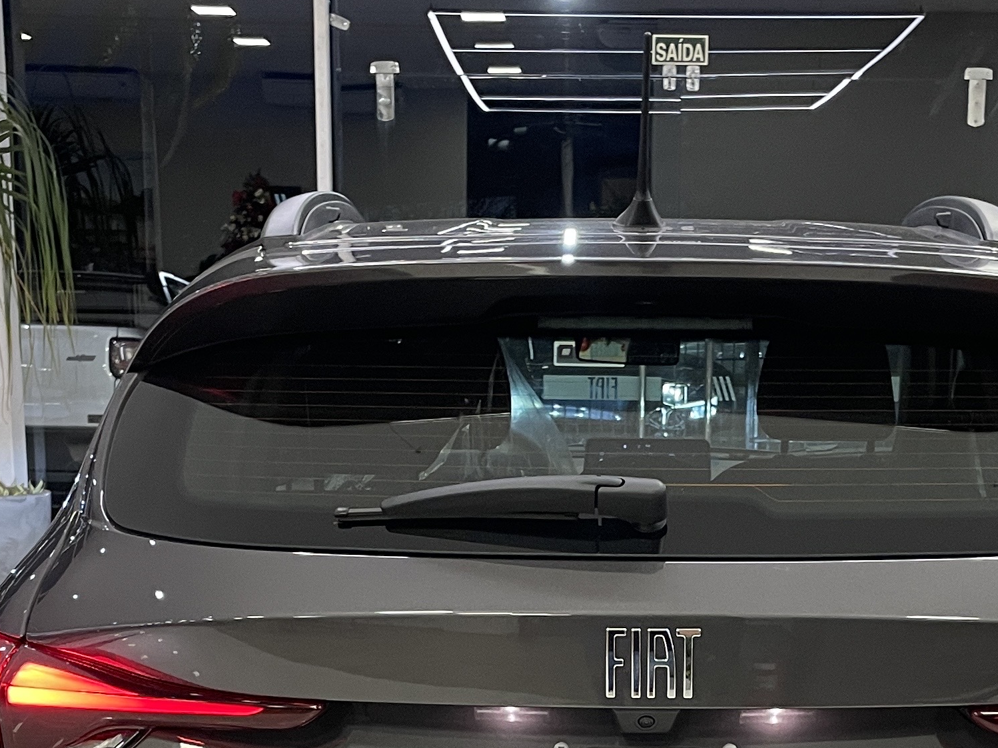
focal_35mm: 70
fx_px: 2018
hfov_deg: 27.7
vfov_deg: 20.3
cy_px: 755
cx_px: 620
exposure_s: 1/60
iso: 125
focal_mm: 4.2
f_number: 1.6
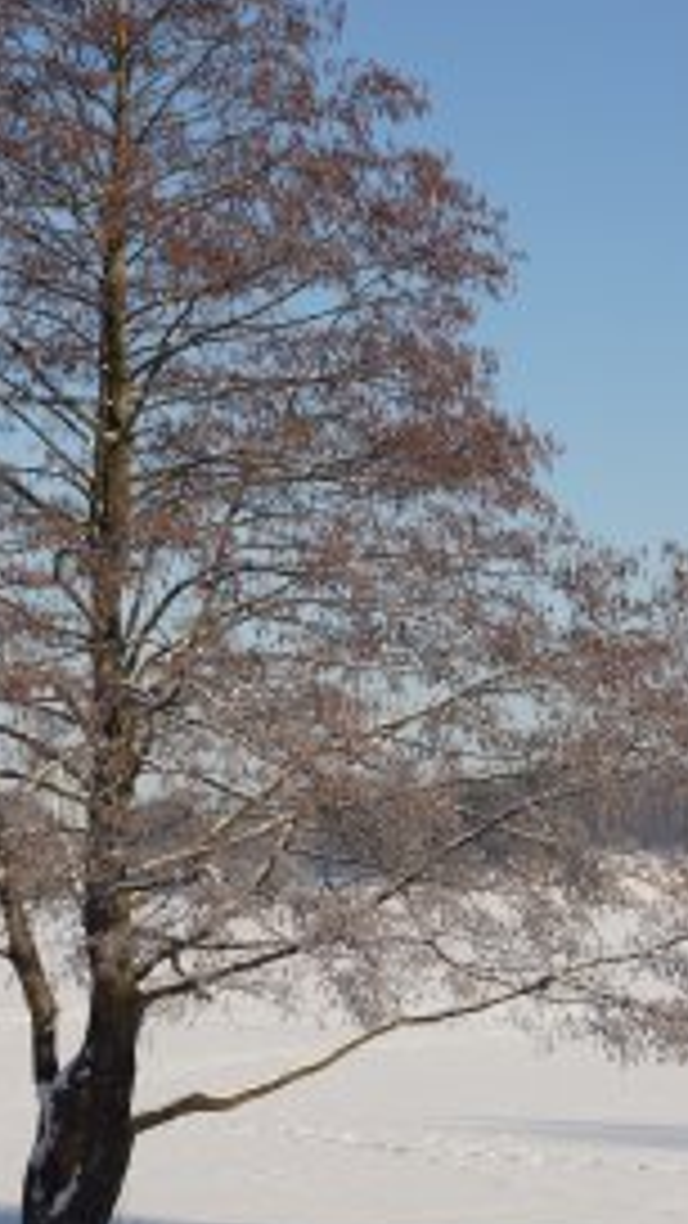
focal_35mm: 99
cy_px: 652
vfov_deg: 21.6
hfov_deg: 11.9
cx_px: 899
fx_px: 3211
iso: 100
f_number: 4.5
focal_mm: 28
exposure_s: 1/1250
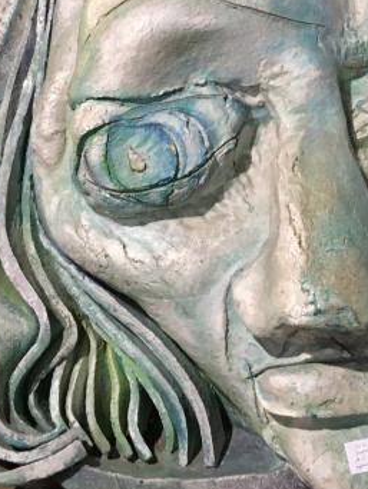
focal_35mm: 79
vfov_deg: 24.4
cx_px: 276
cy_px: 125
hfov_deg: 18.6
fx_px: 1118
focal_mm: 4.15
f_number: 2.2
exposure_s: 1/17
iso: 400
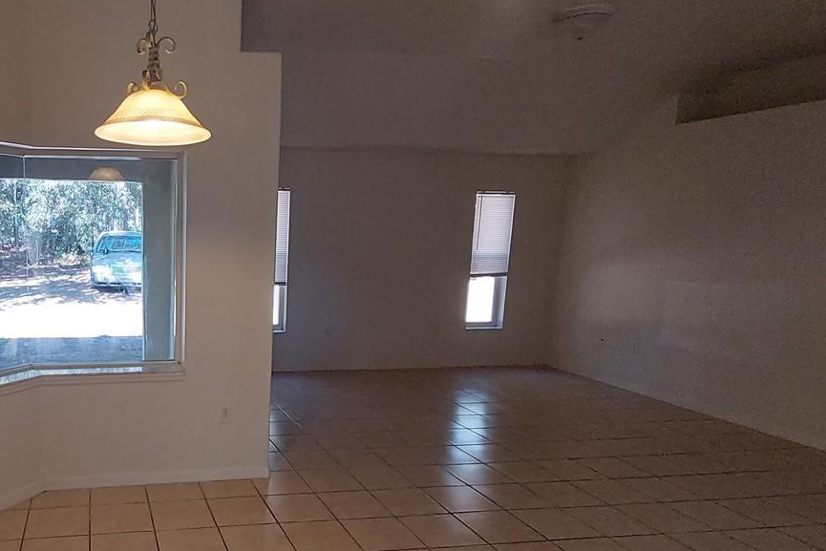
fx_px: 574
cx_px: 187
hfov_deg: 66.1
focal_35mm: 25
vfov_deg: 51.2
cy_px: 307
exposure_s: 1/60
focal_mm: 1.74
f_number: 2.2
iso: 160
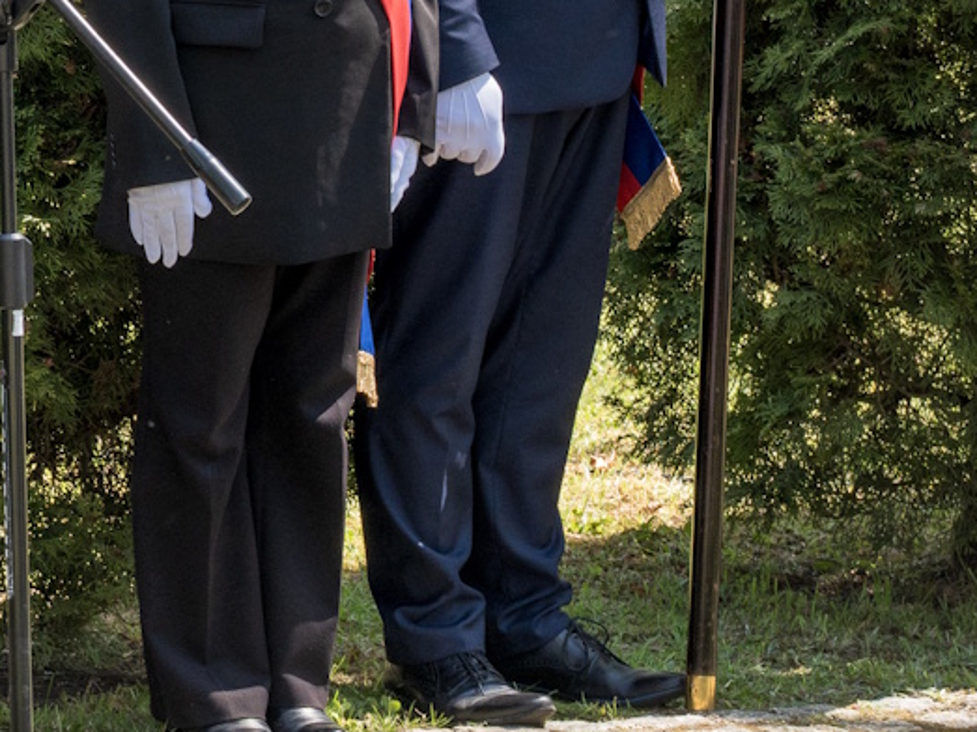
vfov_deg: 5.4
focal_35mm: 272
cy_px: -328
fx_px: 7686
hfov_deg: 7.2
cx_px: -422
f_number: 10
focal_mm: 74.1
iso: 500
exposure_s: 1/125
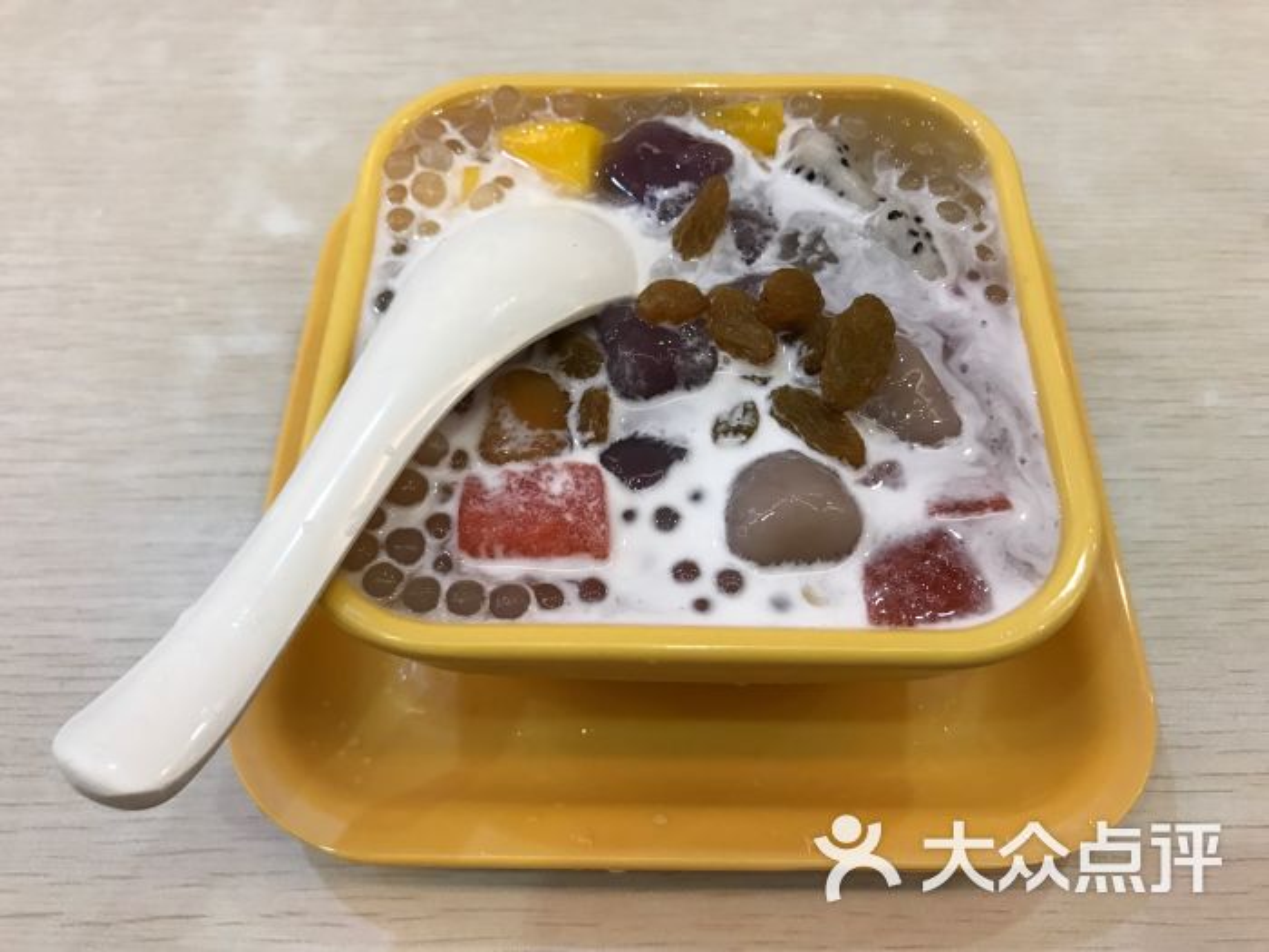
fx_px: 1026
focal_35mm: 28
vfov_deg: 49.7
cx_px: 634
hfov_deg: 63.4
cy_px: 476
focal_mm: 3.99
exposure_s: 1/25
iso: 32
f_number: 1.8
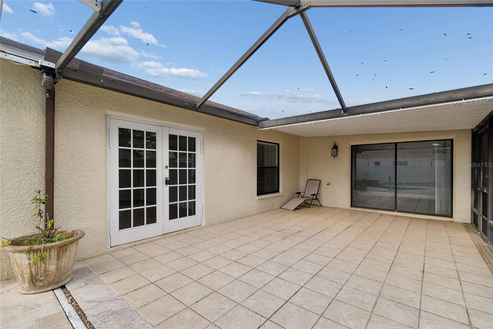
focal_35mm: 15
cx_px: 246
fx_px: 205
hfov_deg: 100.4
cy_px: 164
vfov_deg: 77.3
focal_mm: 10
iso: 100
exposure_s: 1/160
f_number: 7.1
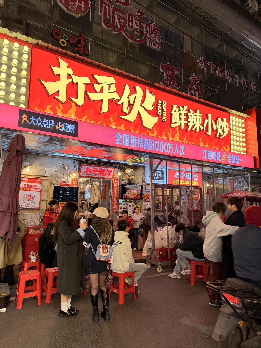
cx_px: 130
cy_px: 174
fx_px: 241
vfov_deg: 71.6
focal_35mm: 24
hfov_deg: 56.8
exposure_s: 1/100
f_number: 1.78
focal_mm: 6.76
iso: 125
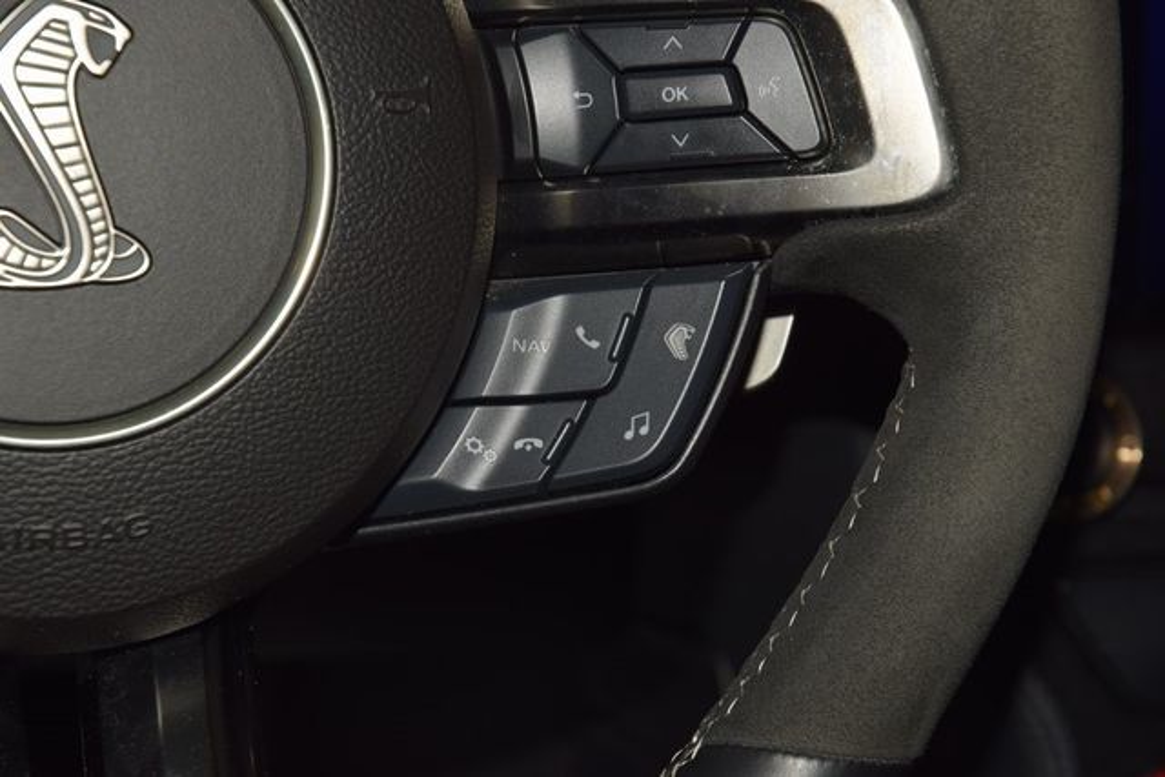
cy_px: 388
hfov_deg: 19.5
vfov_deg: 13.0
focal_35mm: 105
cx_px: 582
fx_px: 3398
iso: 100
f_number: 8
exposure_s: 1/125
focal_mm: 70
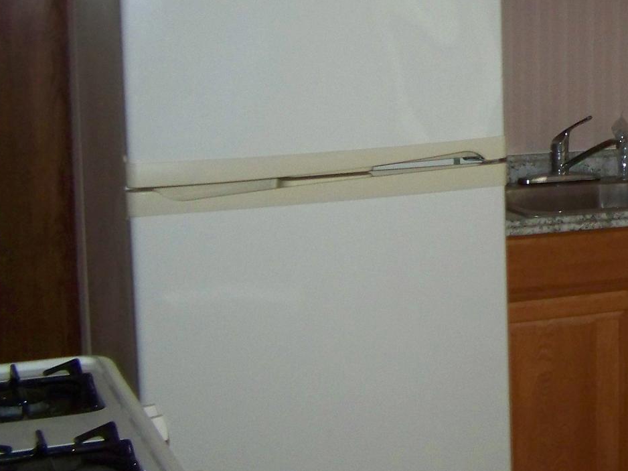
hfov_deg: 22.4
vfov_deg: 17.6
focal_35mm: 83
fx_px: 1505
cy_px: 84
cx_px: 665
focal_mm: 6.3
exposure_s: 1/30
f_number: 2.8
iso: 200
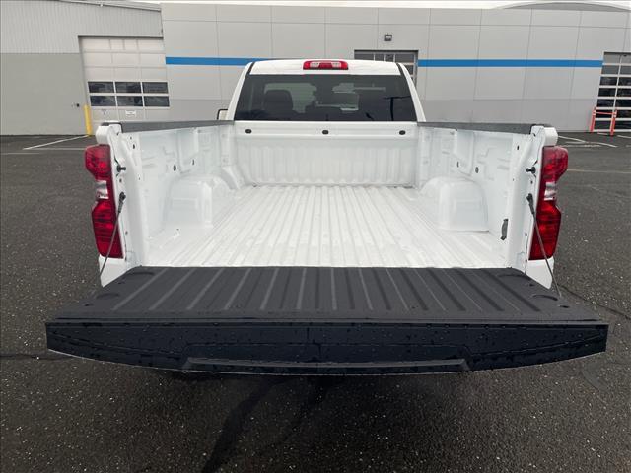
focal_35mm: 26
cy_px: 236
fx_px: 474
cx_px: 316
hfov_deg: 67.3
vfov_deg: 53.1
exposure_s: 1/807
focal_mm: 4.2
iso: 32
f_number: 1.6
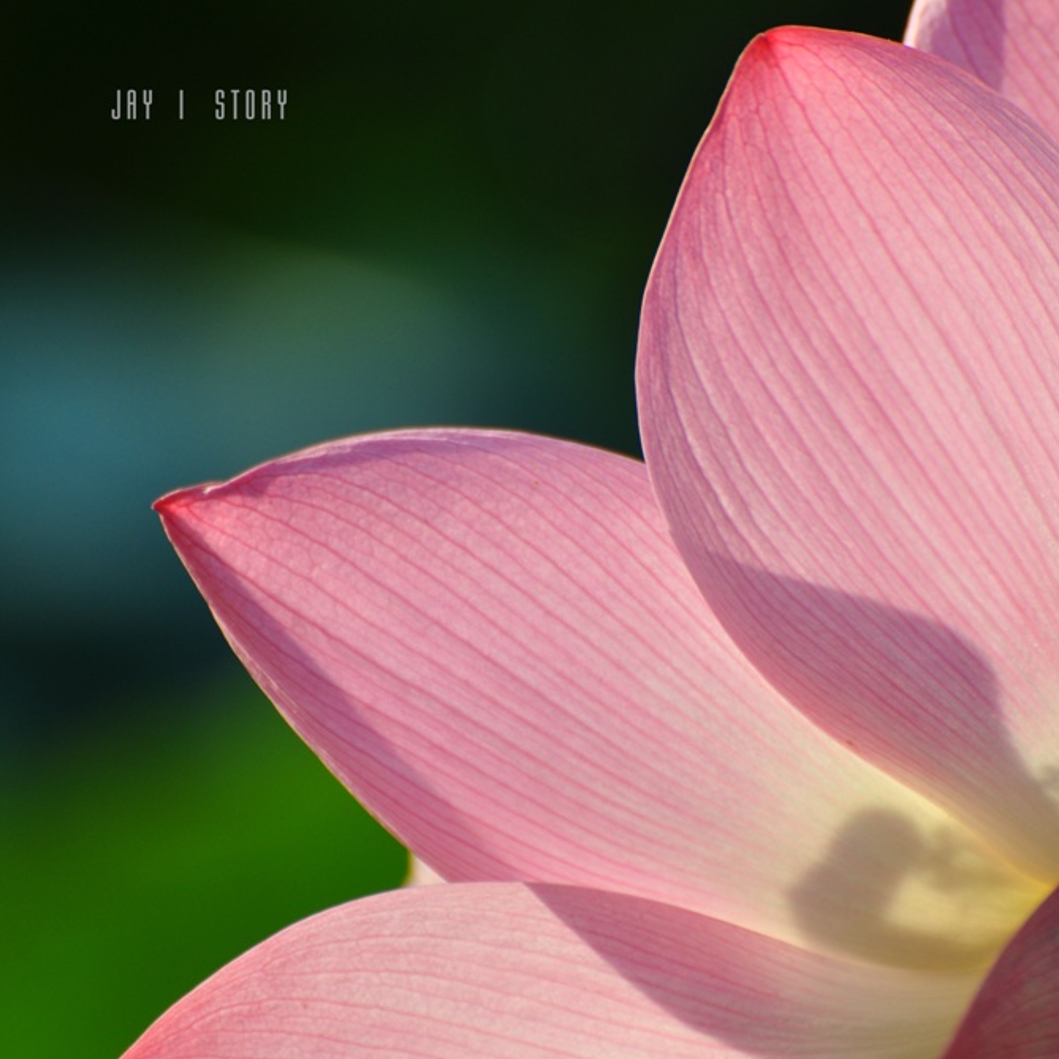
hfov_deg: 3.0
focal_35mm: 585
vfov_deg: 3.0
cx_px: 524
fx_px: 20248
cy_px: 594
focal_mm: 300
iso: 200
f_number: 7.1
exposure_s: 1/640
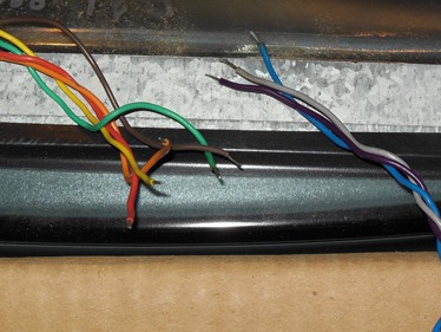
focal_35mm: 79
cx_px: 208
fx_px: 1007
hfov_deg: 24.7
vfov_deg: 18.7
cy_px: 151
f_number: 4.3
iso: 125
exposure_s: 1/60
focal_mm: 11.7
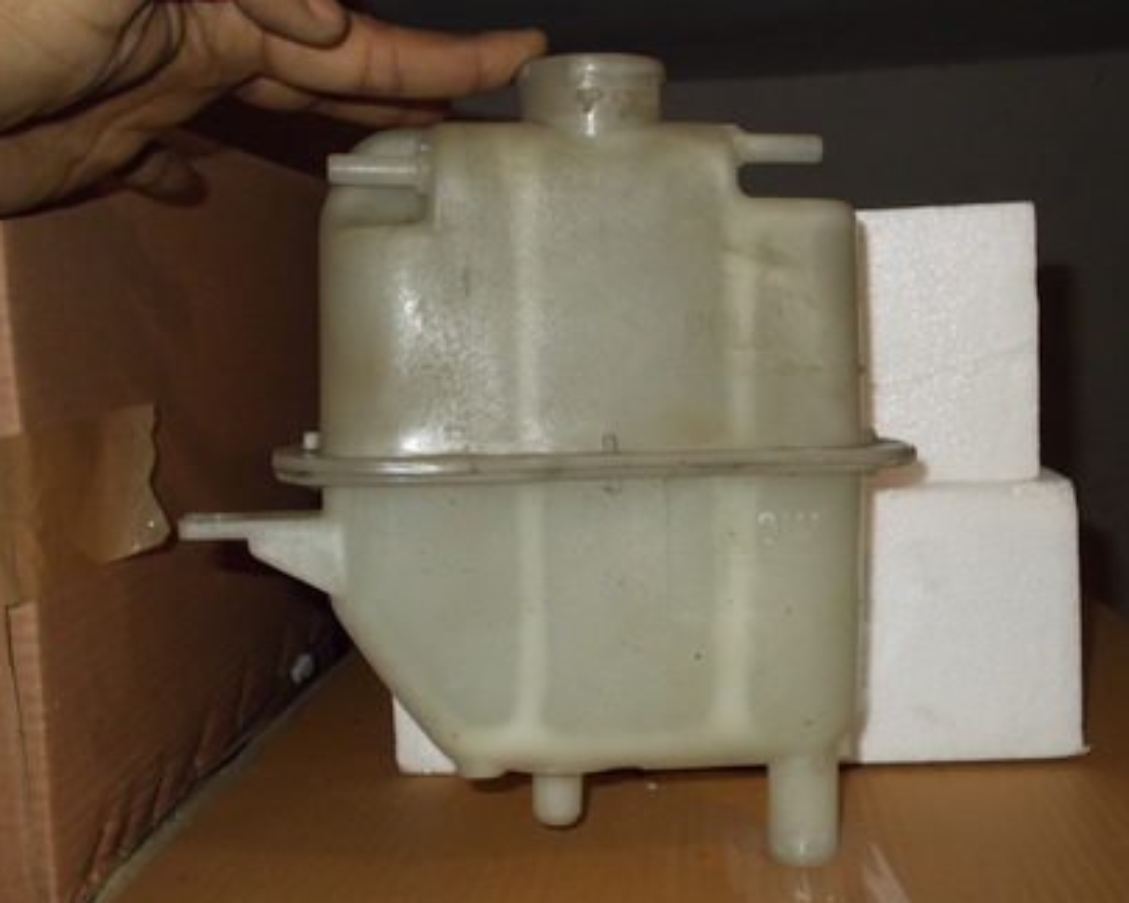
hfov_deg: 39.5
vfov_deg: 32.1
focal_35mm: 47
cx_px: 583
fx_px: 1570
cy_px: 453
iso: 200
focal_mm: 6.9
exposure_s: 1/30
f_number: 3.9
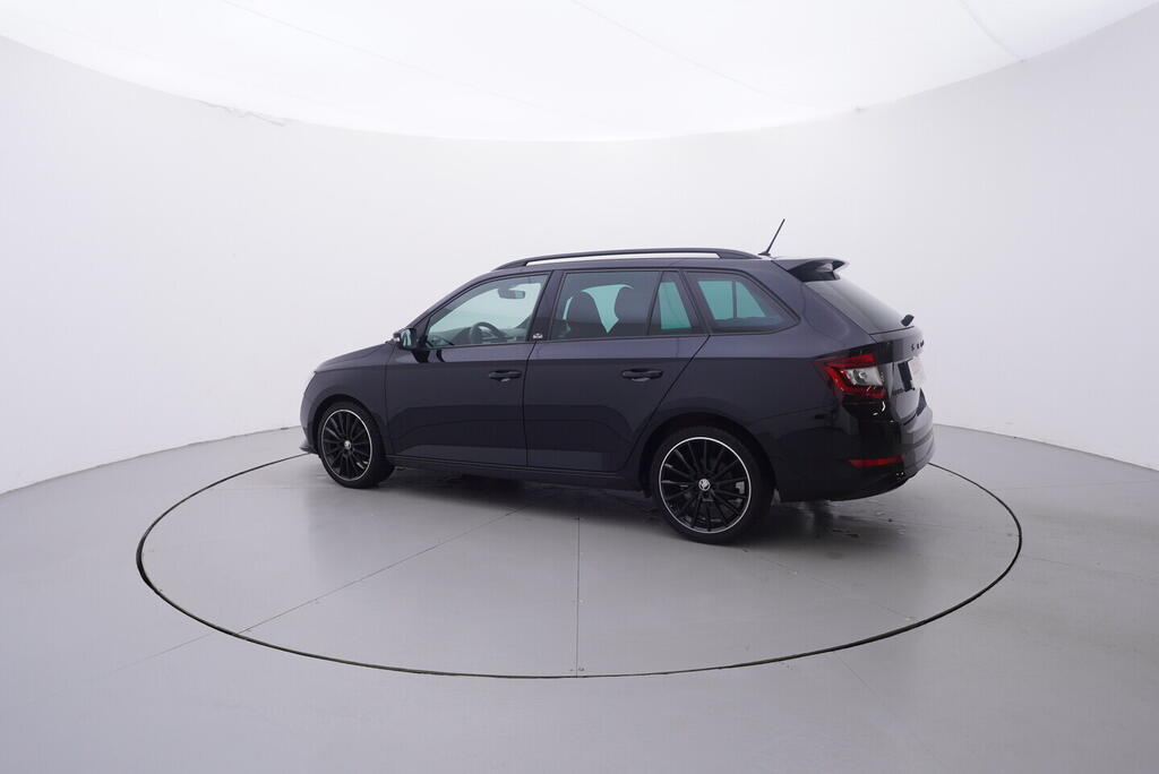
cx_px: 580
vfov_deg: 56.2
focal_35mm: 22
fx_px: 725
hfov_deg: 77.3
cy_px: 387
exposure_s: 1/80
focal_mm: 15
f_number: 5
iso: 200
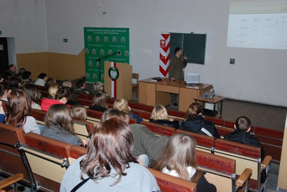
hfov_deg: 49.5
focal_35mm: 39
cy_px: 96
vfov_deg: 34.3
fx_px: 311
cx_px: 144
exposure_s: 1/60
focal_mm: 26
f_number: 7.1
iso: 1000
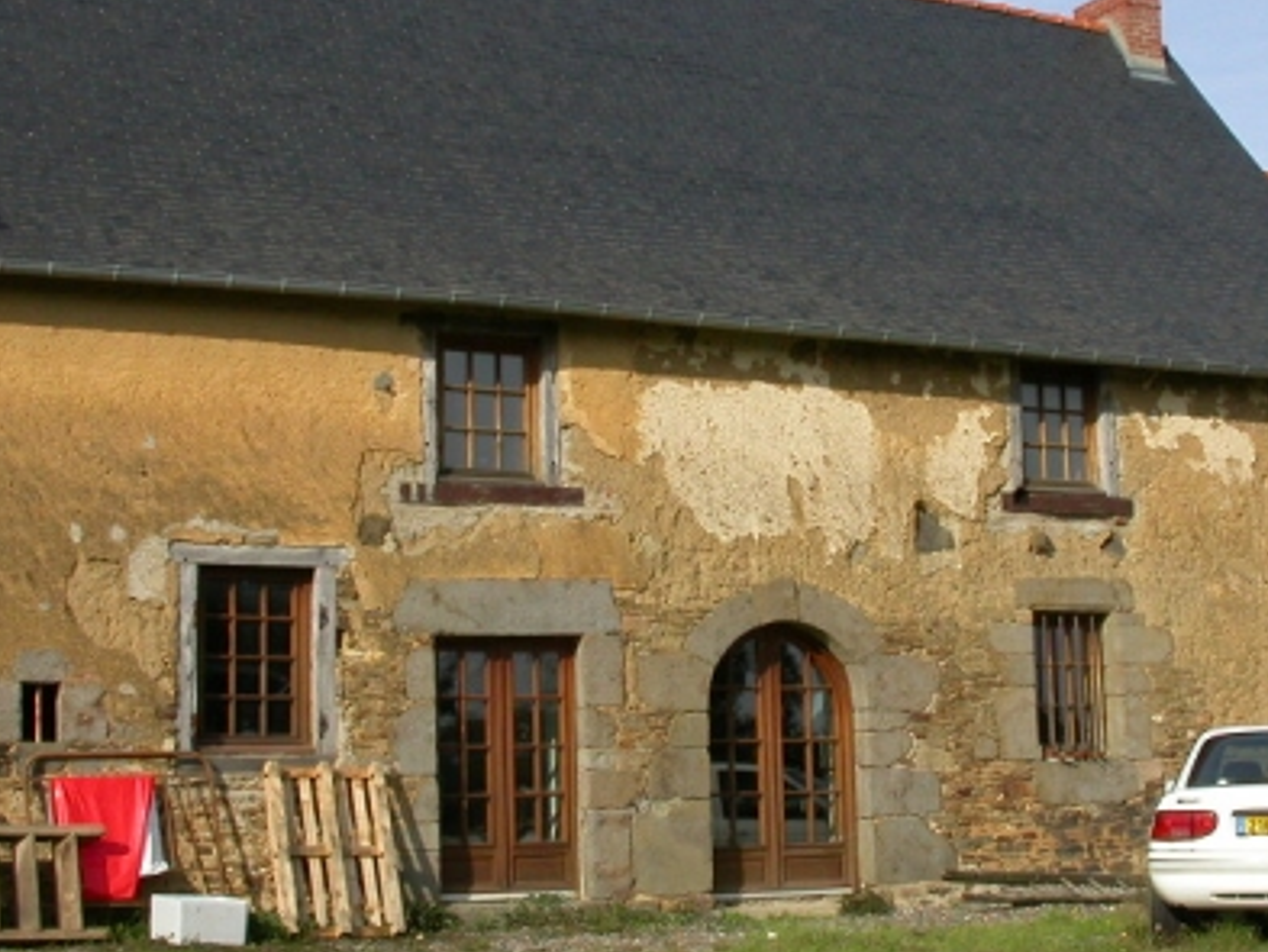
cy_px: 442
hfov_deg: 29.3
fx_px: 2418
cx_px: 752
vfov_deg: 22.3
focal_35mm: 66
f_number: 7.5
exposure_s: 1/340
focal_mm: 7.85
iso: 100
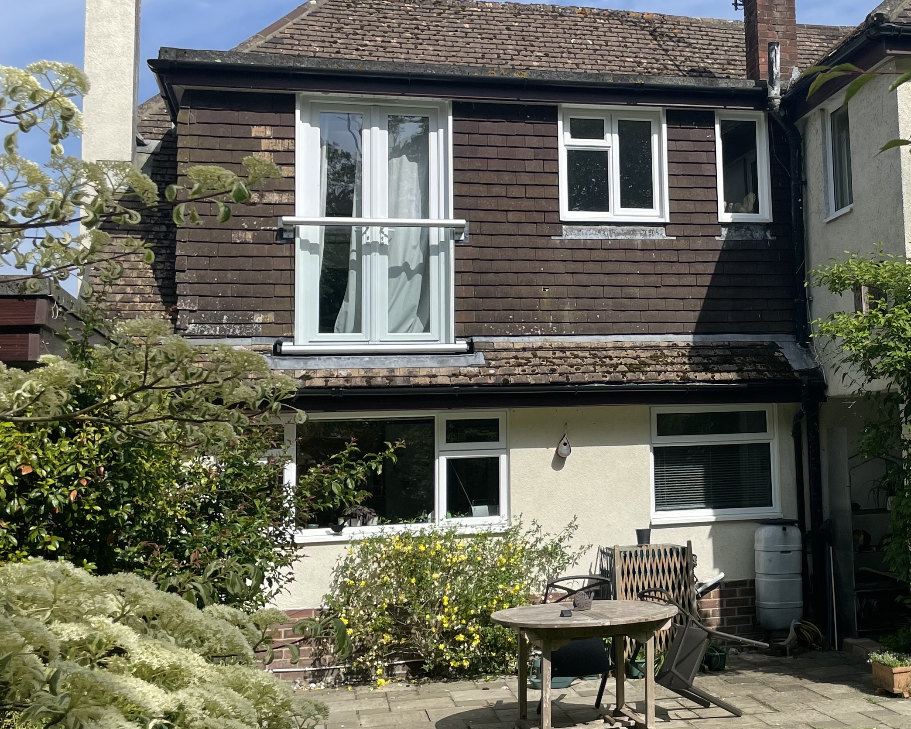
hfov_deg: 36.9
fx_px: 1321
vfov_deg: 30.8
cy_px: 287
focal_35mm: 49
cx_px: 709
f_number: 1.6
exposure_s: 1/4000
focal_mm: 4.2
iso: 32
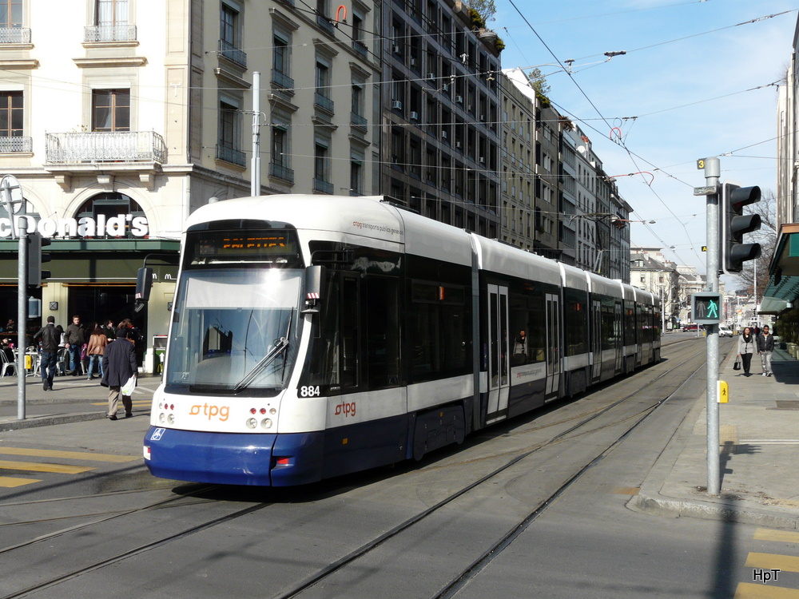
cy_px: 300
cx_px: 400
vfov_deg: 35.1
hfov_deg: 45.8
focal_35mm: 41
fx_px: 946
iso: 100
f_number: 5.6
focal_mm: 6.7
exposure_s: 1/400
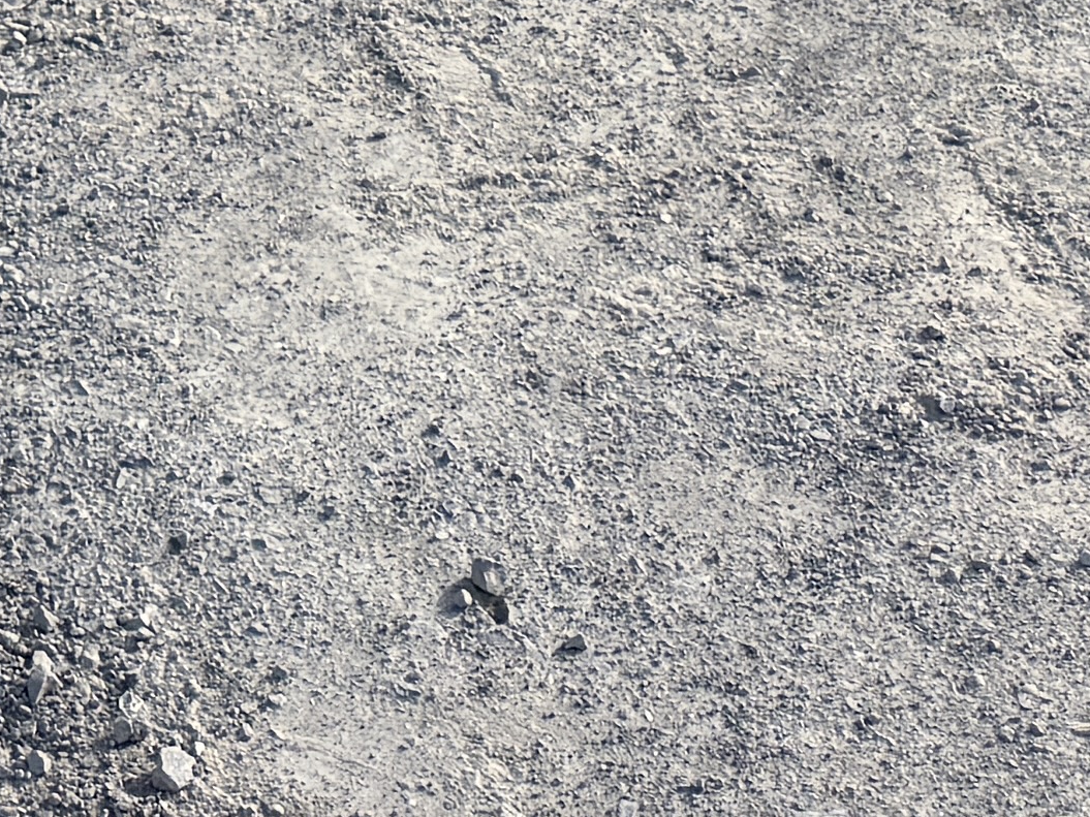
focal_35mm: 130
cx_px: -247
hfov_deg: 14.6
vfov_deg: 9.6
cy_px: -1393
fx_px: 4093
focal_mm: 6.76
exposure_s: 1/2299
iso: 100
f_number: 1.78
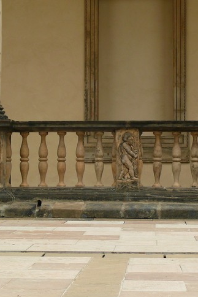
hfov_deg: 13.3
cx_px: 104
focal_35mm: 103
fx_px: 850
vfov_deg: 19.8
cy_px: 143
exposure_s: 1/30
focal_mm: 13.5
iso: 100
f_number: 3.2
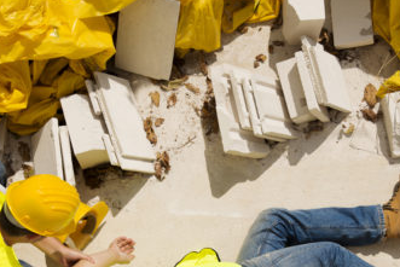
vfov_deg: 16.3
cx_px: 176
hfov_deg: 24.4
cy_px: 229
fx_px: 923
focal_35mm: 83
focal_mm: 44
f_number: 7.1
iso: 100
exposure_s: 1/800
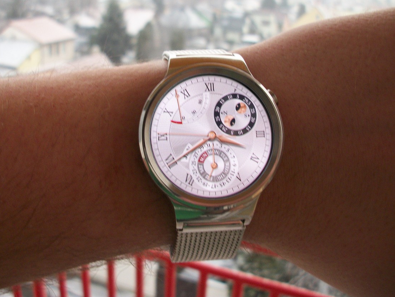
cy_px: 137
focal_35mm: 38
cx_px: 183
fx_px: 434
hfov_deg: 48.9
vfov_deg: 37.7
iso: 160
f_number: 3.1
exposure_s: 1/50
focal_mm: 6.3
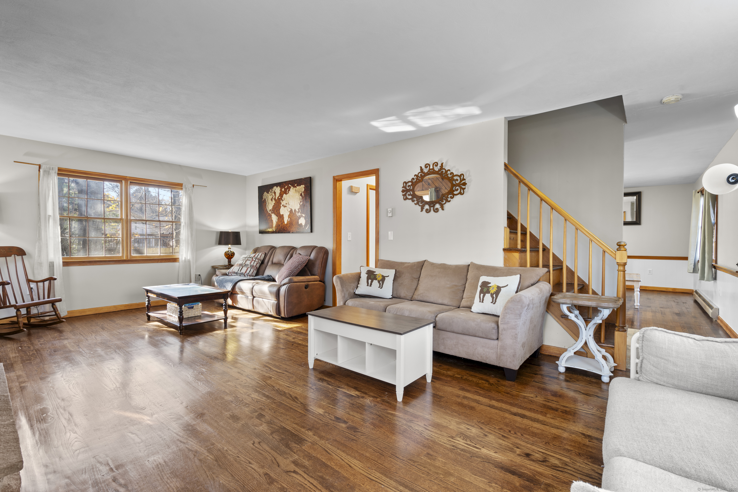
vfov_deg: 73.7
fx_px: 328
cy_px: 246
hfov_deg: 96.7
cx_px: 369
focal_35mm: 16
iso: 200
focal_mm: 16
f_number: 9
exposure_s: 2.5
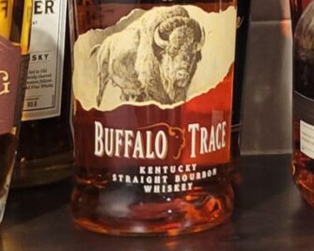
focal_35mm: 133
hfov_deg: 14.3
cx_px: 310
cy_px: -159
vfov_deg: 11.0
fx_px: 1236
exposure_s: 1/40
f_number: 1.8
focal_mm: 5.4
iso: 500
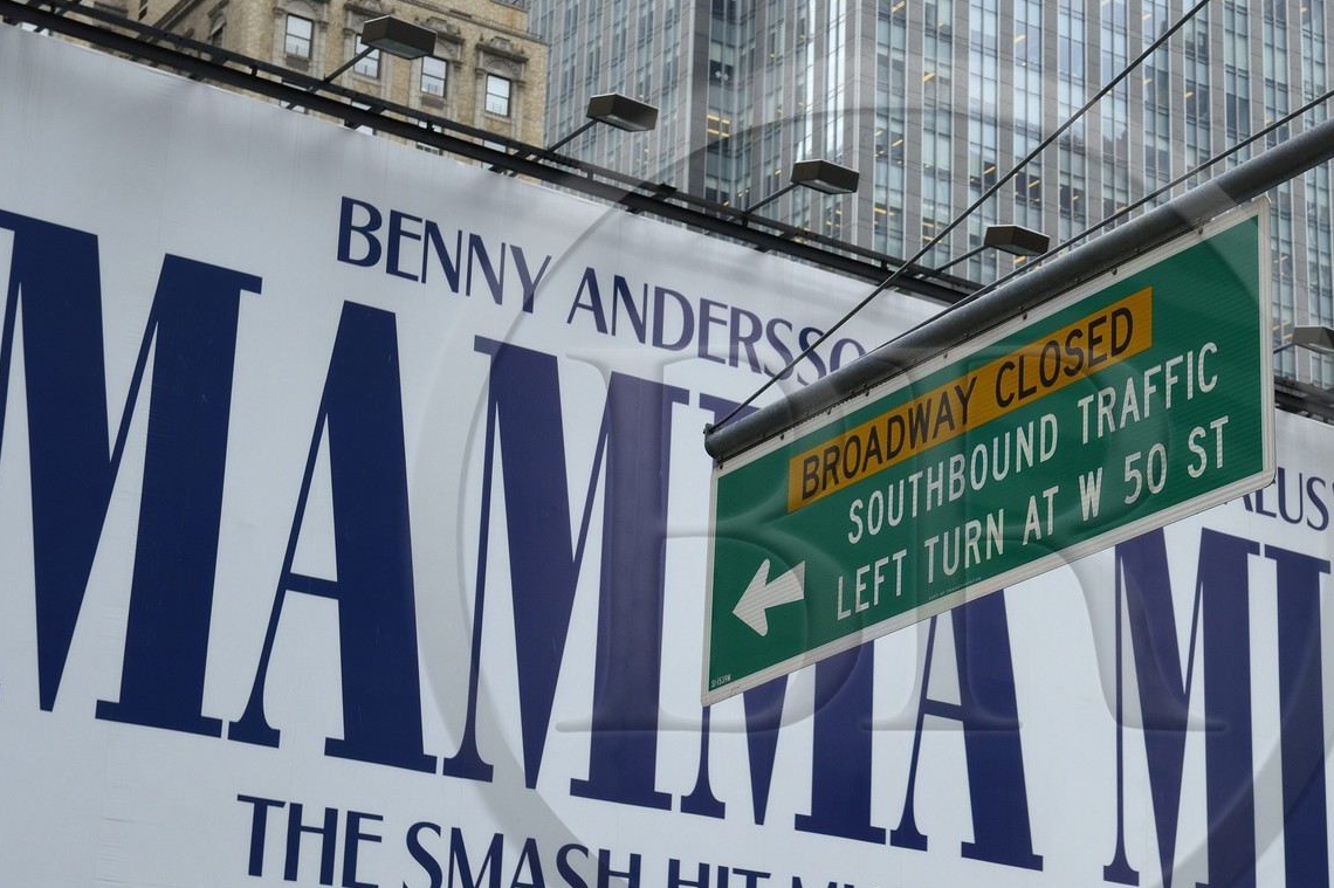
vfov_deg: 18.6
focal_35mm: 73
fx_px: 2704
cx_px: 887
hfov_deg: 27.6
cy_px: 541
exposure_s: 1/320
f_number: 6.3
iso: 400
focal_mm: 52
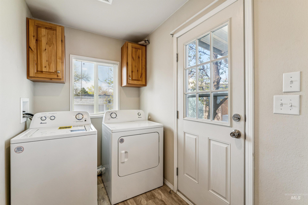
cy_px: 102
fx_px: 133
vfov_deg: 75.1
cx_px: 154
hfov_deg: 98.2
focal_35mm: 16
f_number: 13
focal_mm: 15.6
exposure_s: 1/30
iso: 400
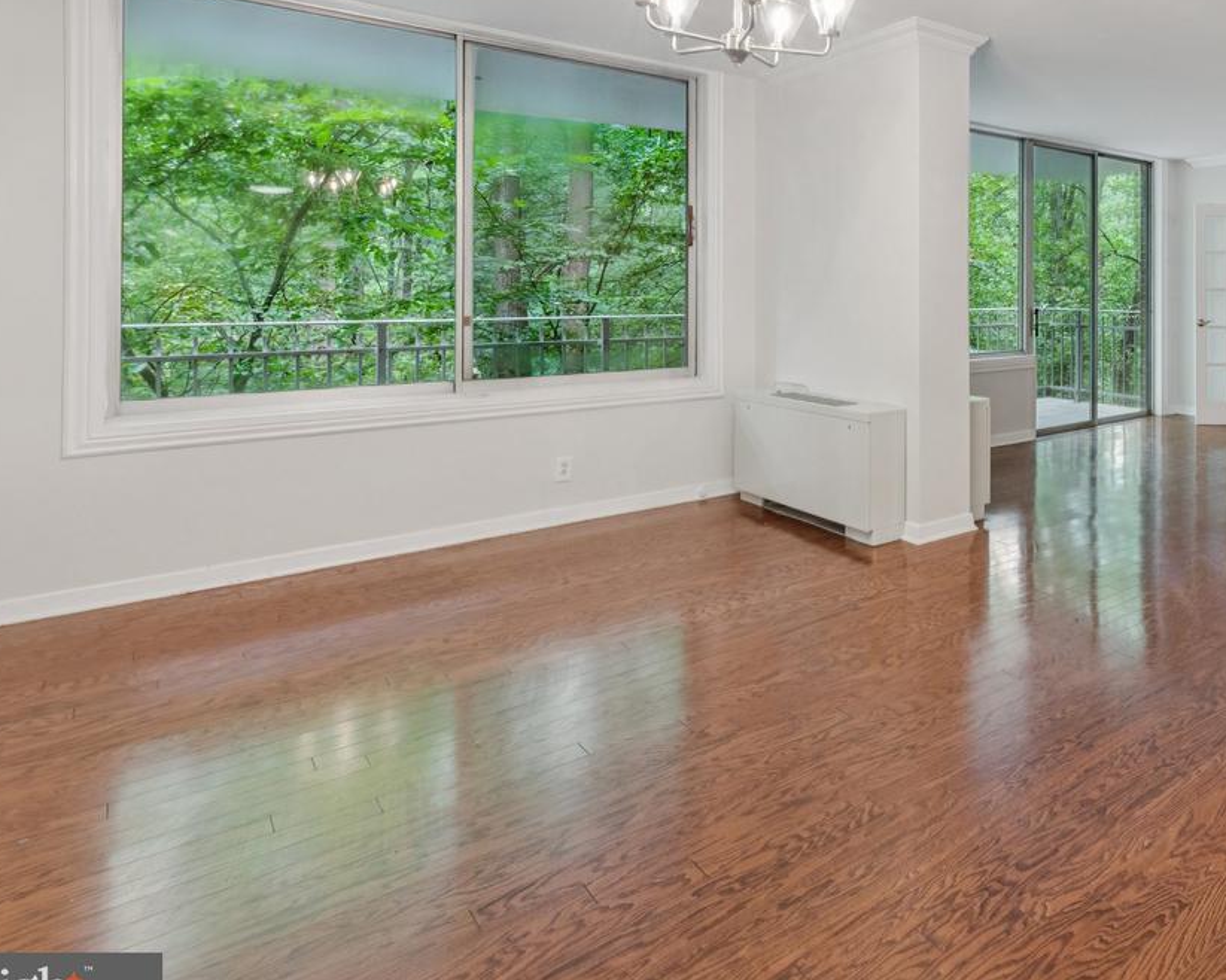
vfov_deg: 59.2
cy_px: 314
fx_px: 834
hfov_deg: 65.2
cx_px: 1003
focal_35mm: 23
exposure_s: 1/3
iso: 320
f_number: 10
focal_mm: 14
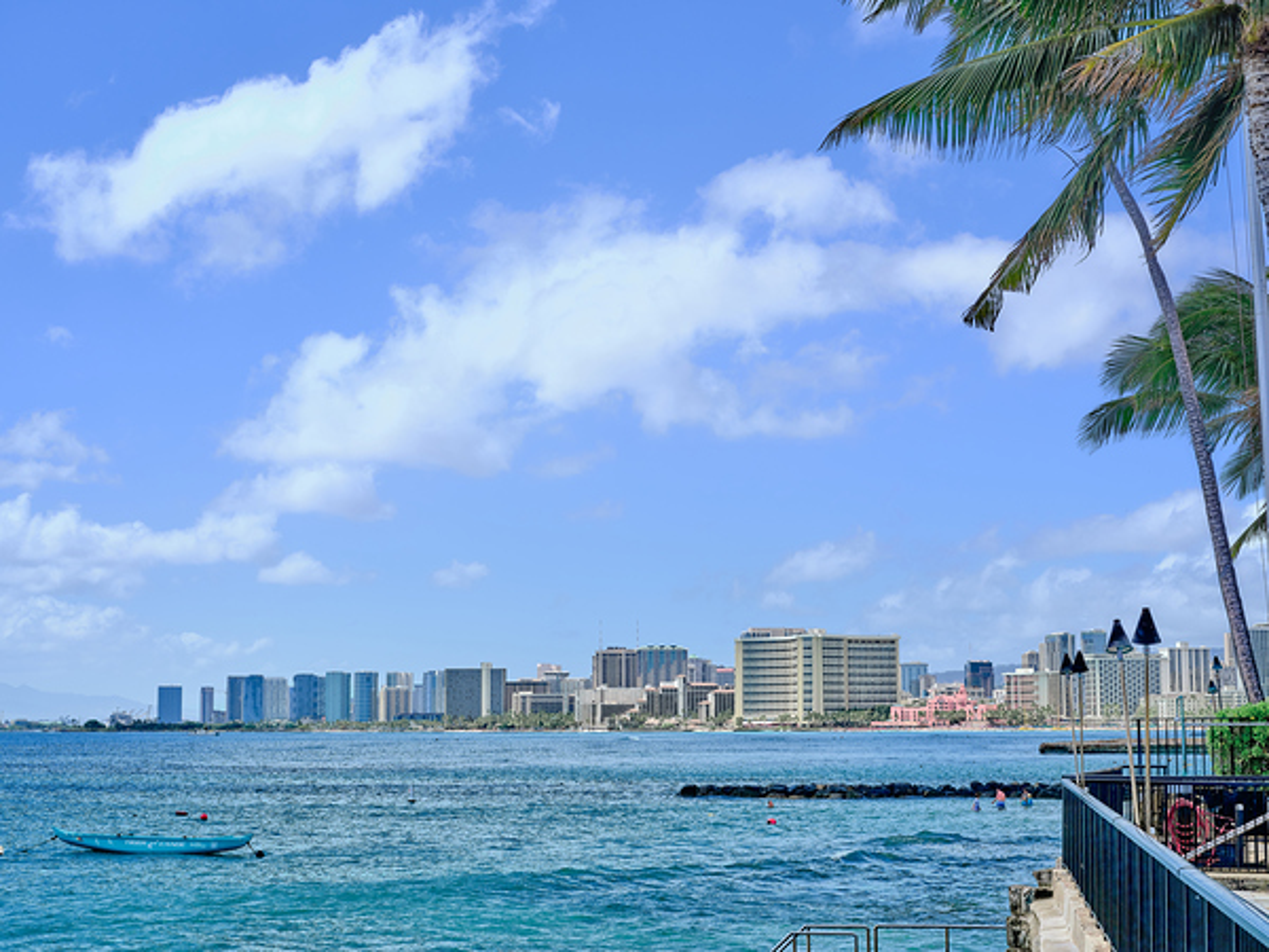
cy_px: 476
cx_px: 634
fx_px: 2090
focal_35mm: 57
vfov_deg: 25.7
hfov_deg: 33.8
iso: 640
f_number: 16
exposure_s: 1/250
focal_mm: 72
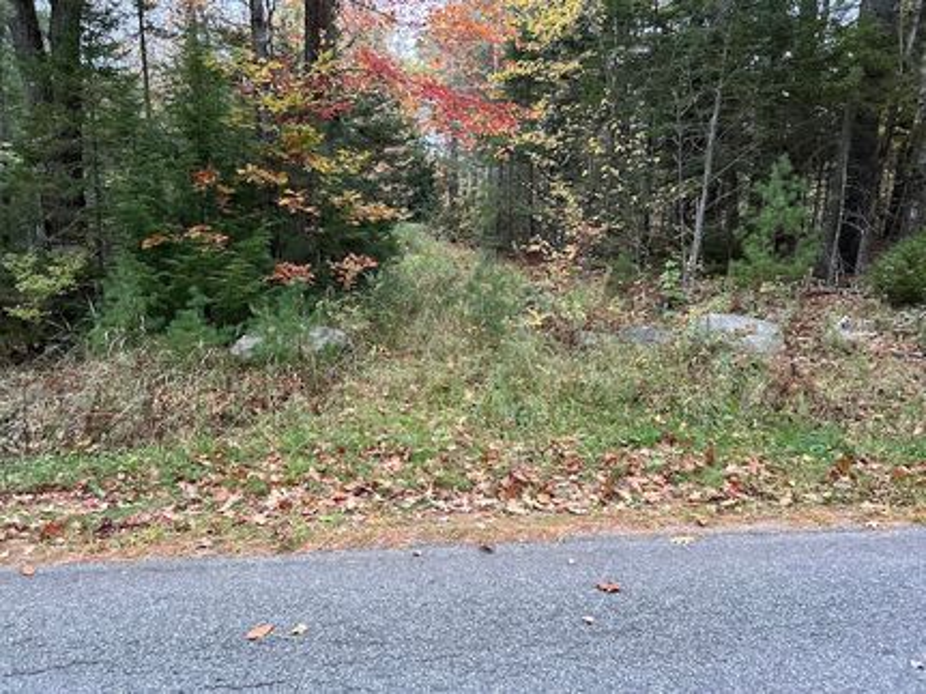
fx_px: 695
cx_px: 463
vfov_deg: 53.0
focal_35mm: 26
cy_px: 347
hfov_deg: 67.3
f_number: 1.5
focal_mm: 5.7
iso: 500
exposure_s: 1/60
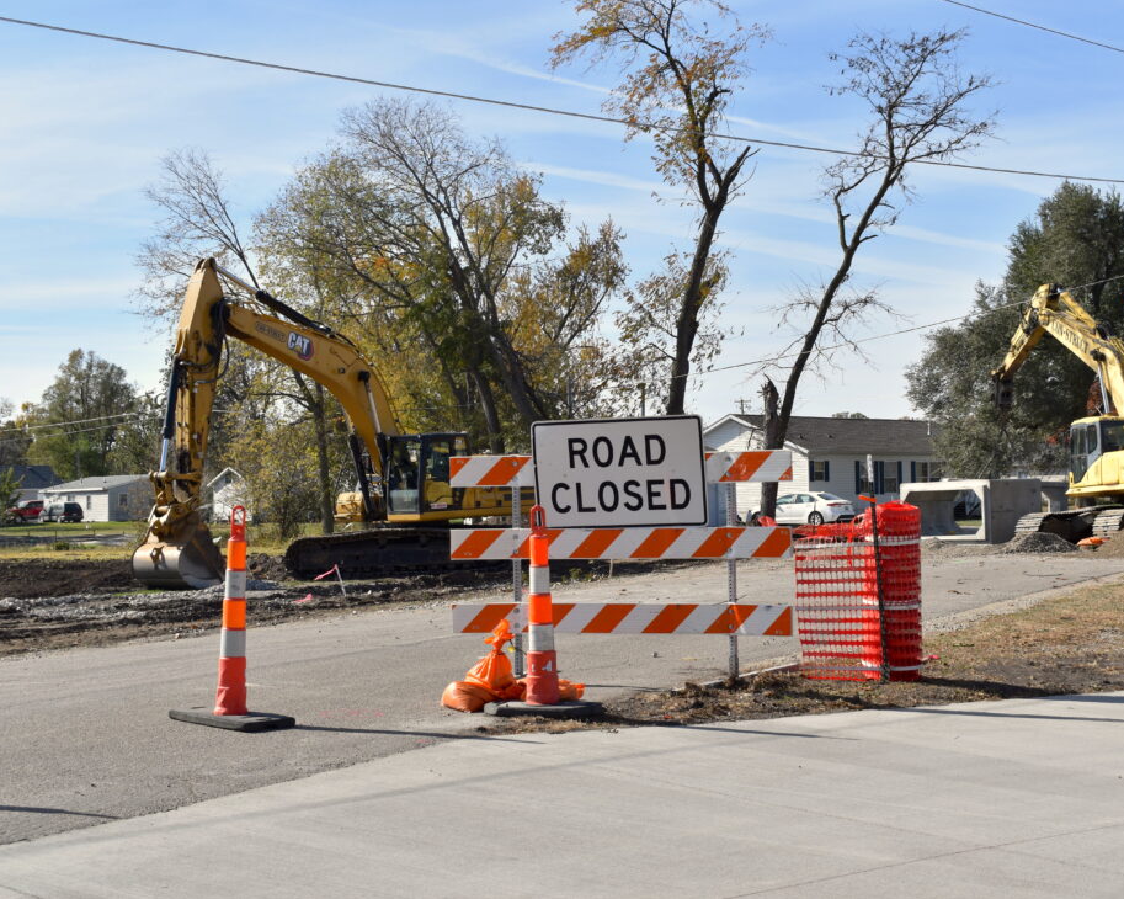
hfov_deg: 35.6
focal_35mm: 53
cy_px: 450
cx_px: 628
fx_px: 1748
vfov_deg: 28.8
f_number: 8
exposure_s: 1/250
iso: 100
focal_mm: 31
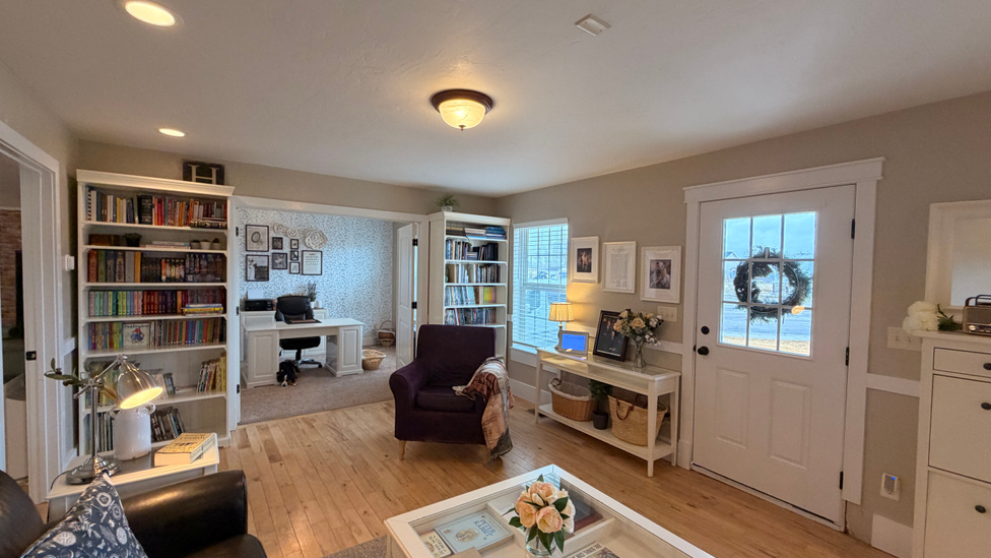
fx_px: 420
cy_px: 281
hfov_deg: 99.4
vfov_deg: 67.1
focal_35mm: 16
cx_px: 494
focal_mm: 2.22
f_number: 2.2
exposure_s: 1/60
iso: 200
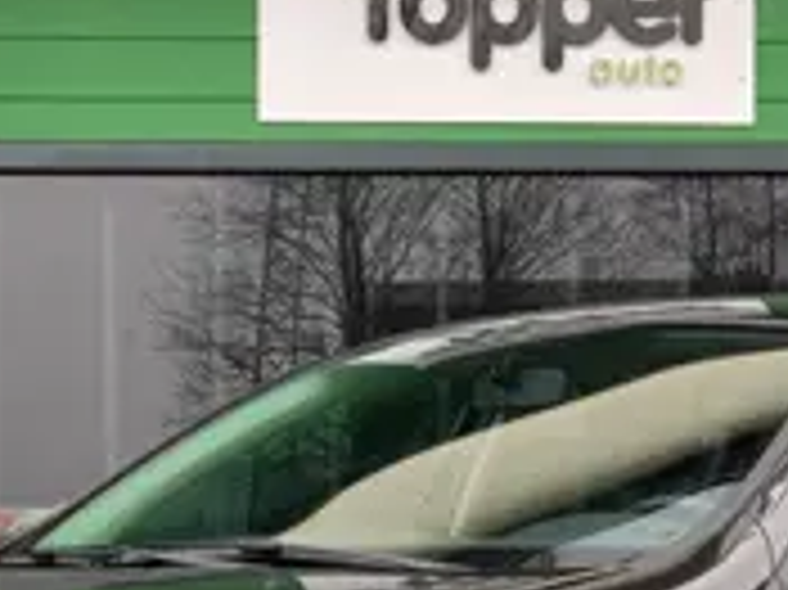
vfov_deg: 10.3
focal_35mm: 143
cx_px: 468
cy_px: 581
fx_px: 3253
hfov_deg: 13.8
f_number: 2.4
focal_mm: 6
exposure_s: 1/122
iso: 40
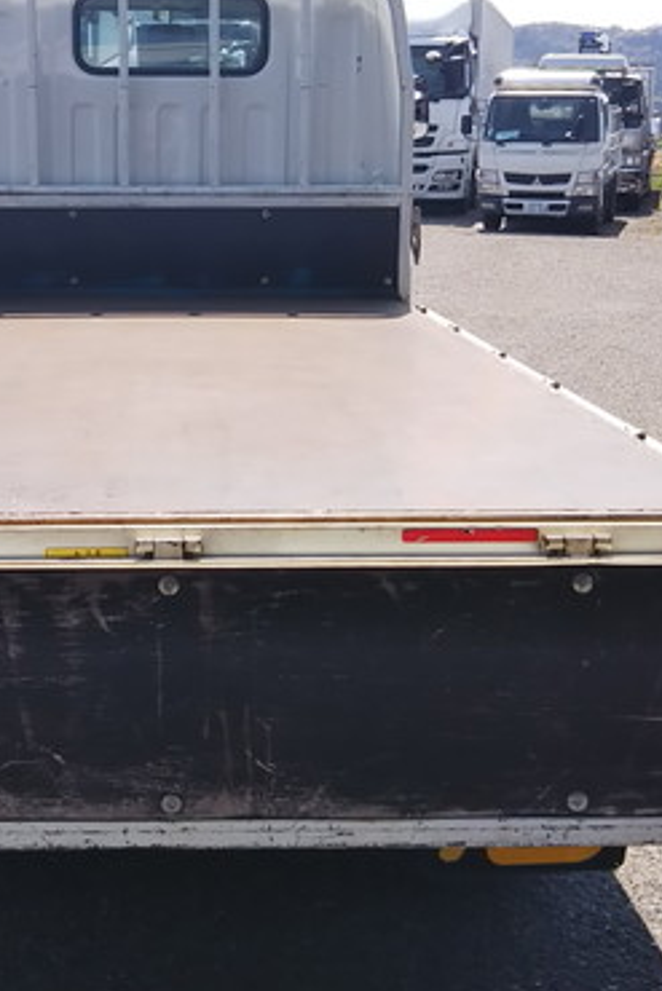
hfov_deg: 24.8
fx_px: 1488
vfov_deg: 36.8
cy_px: 439
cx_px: 172
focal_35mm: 54
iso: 20
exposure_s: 1/748
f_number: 2.2
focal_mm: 4
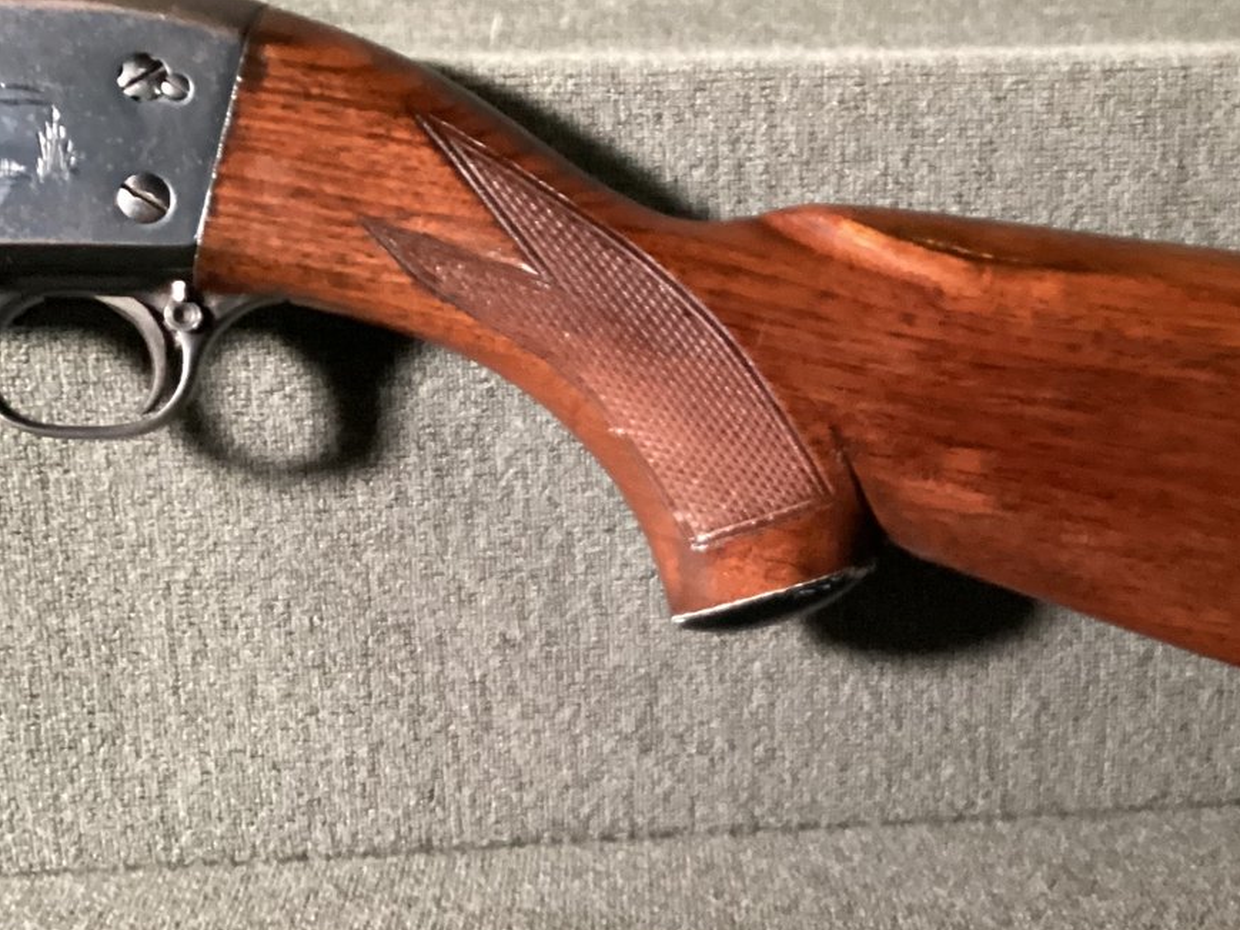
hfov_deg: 35.1
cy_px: 477
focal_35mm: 54
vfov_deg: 27.0
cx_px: 850
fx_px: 1935
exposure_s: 1/24
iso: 640
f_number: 2.4
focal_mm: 3.3
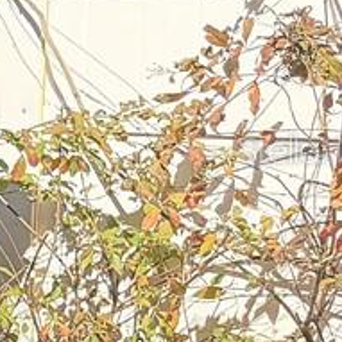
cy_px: 149
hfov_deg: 7.2
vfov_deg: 9.8
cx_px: -1026
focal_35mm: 178
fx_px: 1990
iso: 100
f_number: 1.78
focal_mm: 6.76
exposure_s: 1/2703
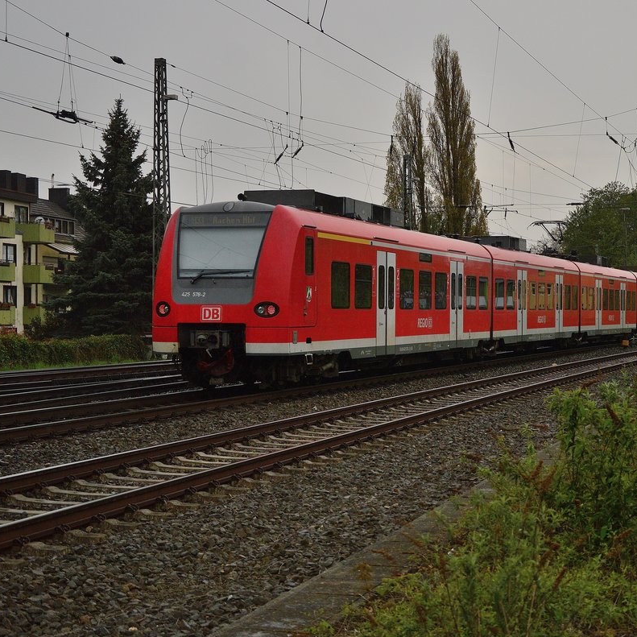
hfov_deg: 25.4
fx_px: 1408
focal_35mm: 68
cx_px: 395
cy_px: 320
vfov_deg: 25.5
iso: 400
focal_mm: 35
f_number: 5
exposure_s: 1/640
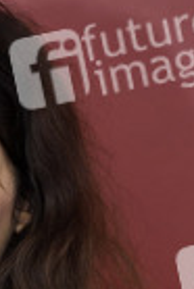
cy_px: 372
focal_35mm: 416
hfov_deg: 3.3
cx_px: -73
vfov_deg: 4.9
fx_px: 3354
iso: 800
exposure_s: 1/250
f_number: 4
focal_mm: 145
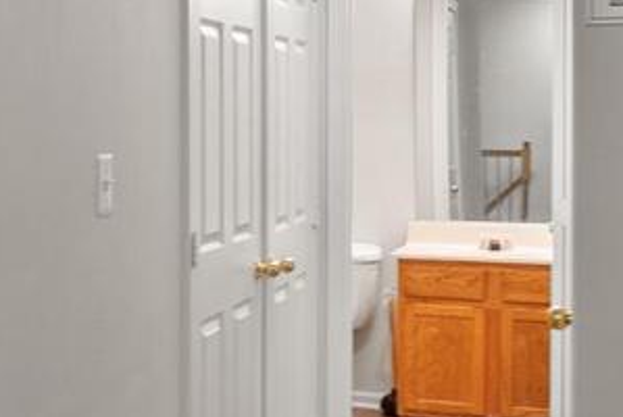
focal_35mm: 77
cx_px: -42
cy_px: 130
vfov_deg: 17.7
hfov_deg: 24.7
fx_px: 1334
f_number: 8
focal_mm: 16
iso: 800
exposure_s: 1/4
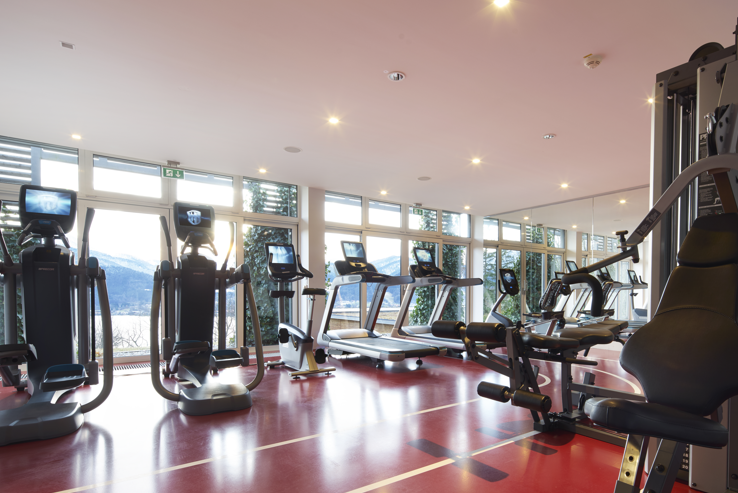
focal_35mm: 20
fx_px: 410
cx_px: 418
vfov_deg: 61.9
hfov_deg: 83.5
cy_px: 258
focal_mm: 17
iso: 100
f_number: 14
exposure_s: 1.6
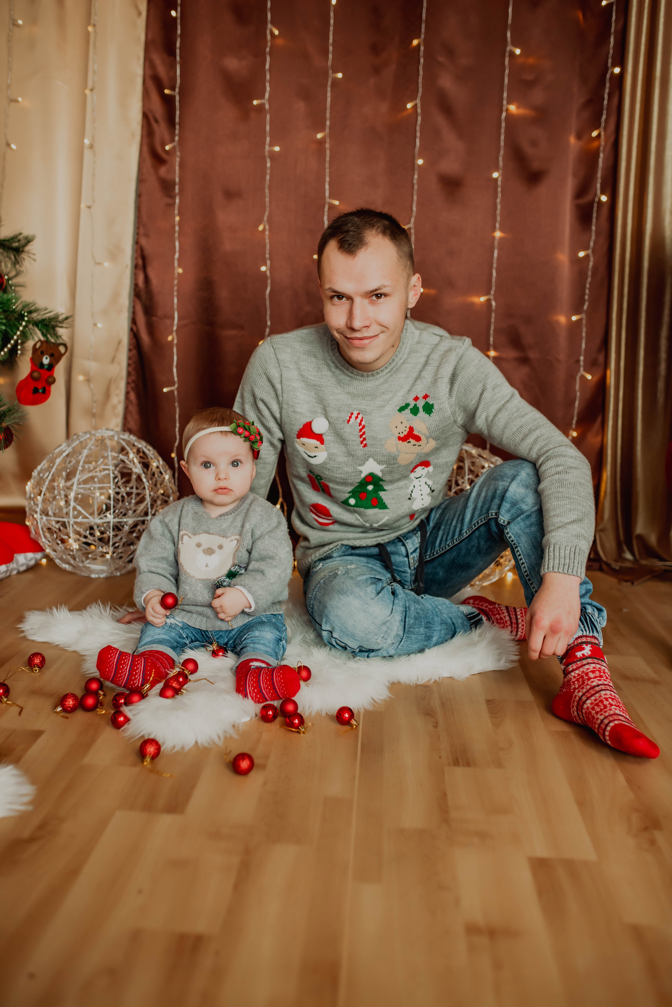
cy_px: 504
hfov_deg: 37.9
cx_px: 336
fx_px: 979
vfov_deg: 54.4
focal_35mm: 35
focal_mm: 35
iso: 800
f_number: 2.2
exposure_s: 1/250
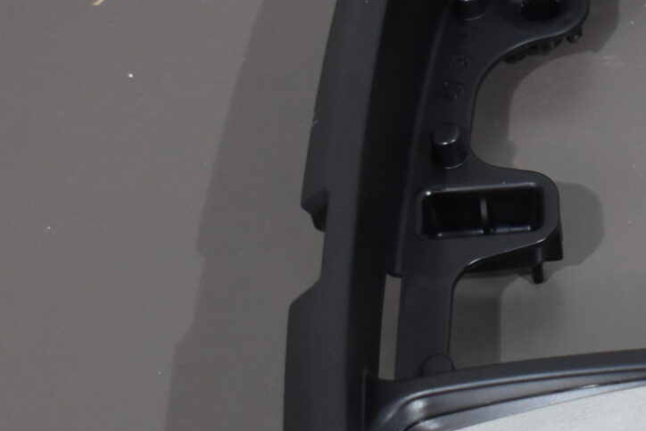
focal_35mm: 154
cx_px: 728
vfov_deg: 8.9
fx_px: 2760
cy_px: 182
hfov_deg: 13.1
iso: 800
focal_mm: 29
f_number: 4.2
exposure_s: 1/160
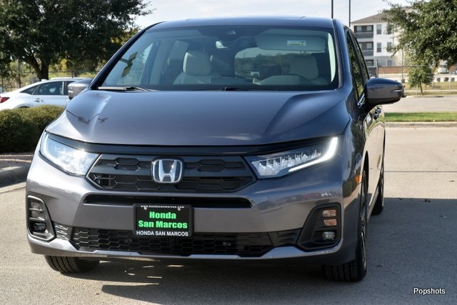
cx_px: 228
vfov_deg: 18.2
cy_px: 152
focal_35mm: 75
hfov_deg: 27.0
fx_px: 952
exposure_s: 1/250
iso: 200
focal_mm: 50
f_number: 8
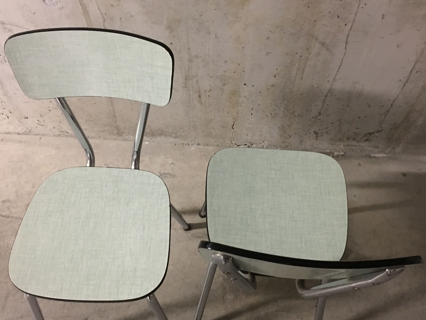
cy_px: 181
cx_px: 215
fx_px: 418
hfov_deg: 54.0
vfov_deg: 41.7
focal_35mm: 34
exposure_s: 1/4
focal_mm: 4.15
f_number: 2.2
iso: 125
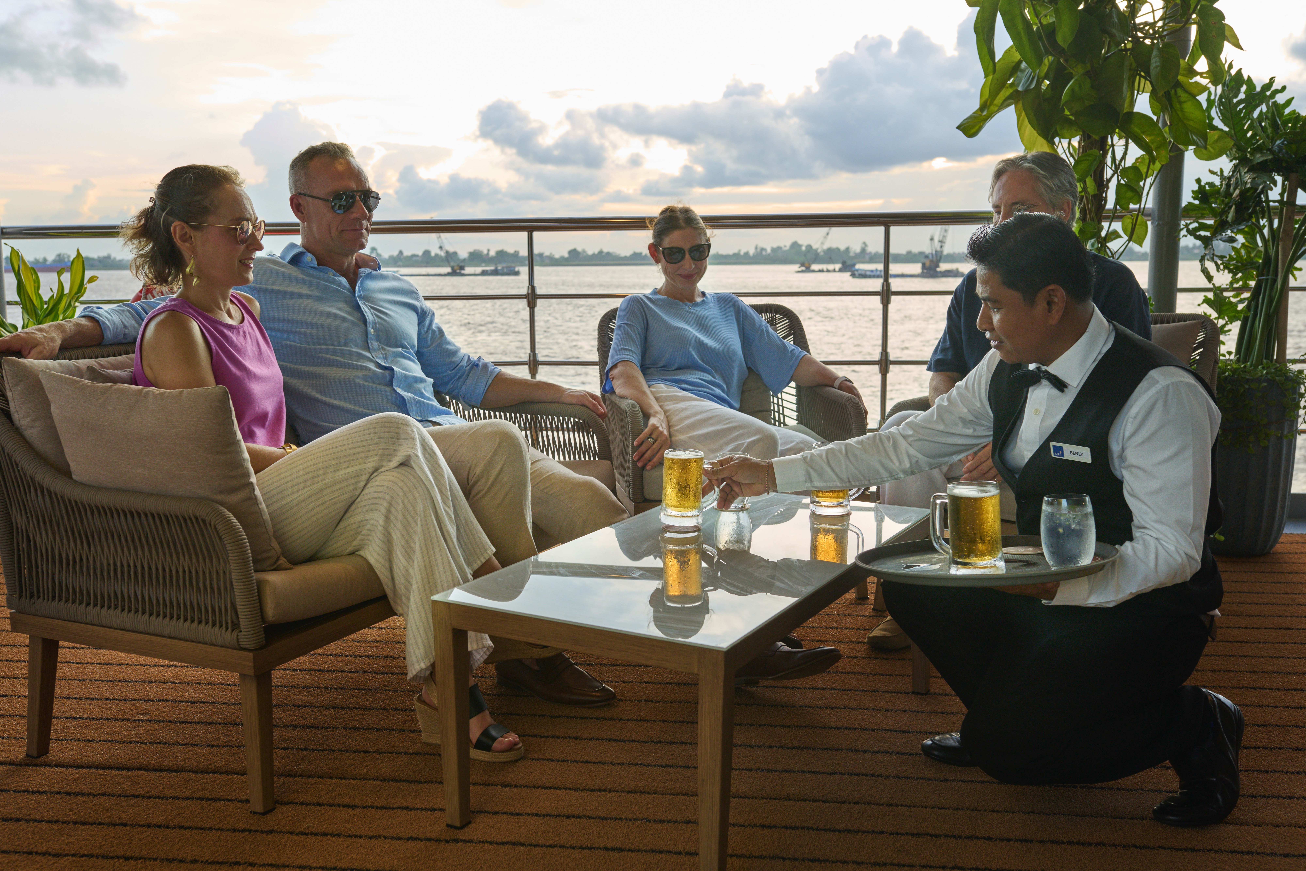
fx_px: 1270
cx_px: 653
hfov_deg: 54.4
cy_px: 436
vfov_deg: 37.9
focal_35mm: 35
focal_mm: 35
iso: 500
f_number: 5.6
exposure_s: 1/125
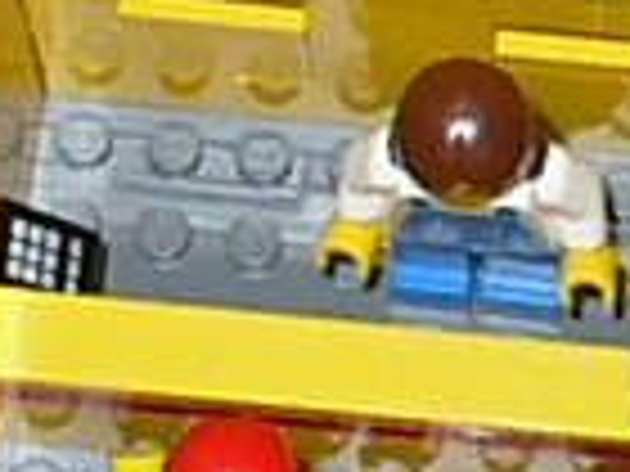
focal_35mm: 246
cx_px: 801
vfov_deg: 6.0
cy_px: 355
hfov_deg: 8.0
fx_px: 4477
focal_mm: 8.9
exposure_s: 1/30
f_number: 3.1
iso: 800
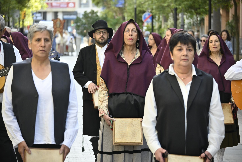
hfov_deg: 11.0
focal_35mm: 188
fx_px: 1260
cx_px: 121
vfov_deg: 7.3
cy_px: 81
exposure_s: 1/320
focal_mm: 125
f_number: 5.3
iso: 640
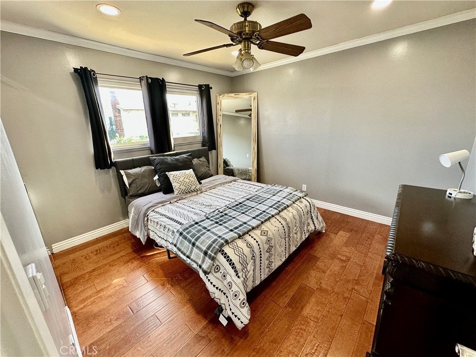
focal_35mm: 14
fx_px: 192
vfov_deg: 85.7
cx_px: 238
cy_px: 178
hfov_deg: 102.1
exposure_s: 1/120
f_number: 2.2
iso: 160
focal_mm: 2.22
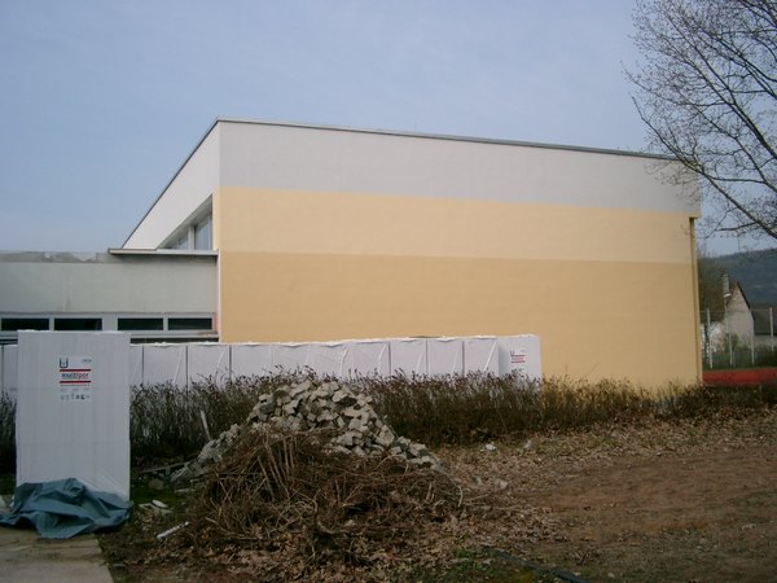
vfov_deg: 38.7
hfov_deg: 50.1
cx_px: 388
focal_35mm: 37
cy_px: 292
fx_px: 831
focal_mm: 7.6
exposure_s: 1/640
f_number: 5
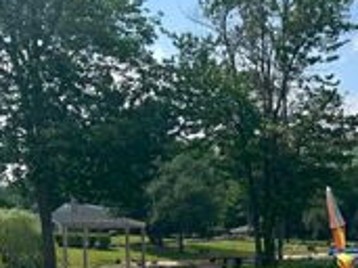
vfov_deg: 18.9
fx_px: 785
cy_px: 263
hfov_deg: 24.6
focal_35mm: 76
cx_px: 348
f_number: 1.5
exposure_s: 1/5882
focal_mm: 5.7
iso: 50
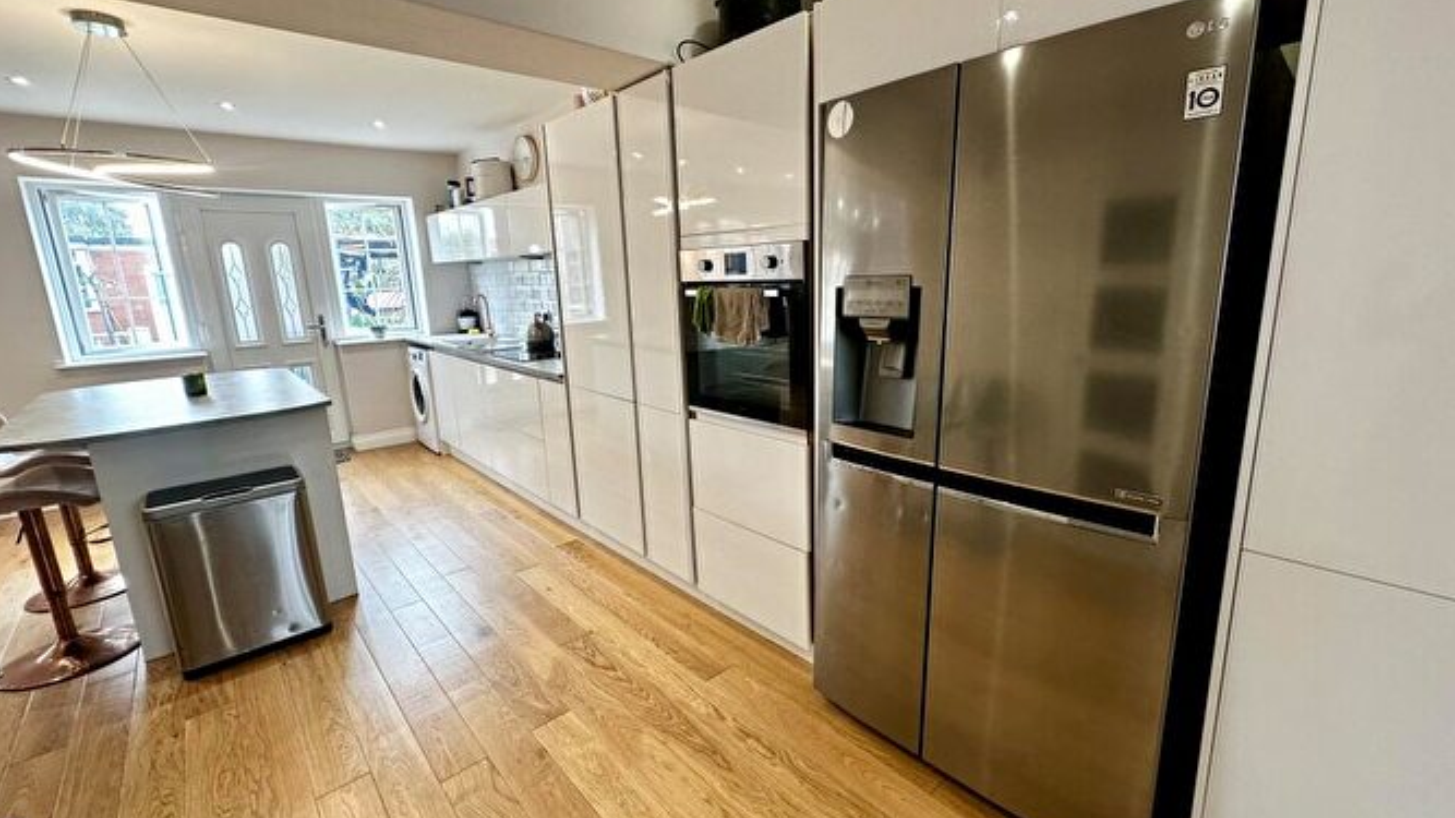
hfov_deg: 99.3
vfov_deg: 67.1
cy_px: 398
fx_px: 617
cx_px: 755
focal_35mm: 16
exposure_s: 1/100
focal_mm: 2.22
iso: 125
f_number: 2.2
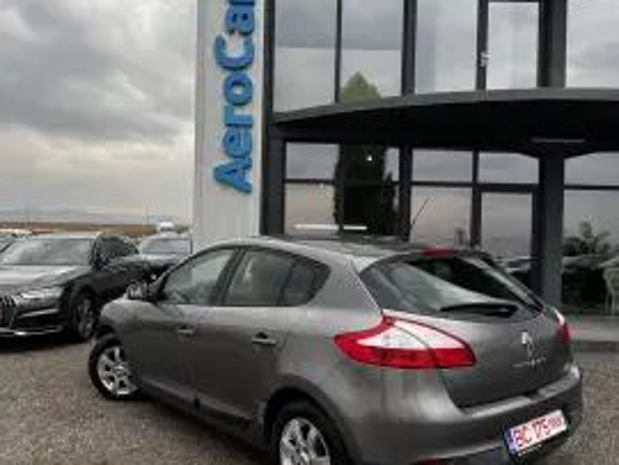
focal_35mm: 32
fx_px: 573
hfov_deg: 56.8
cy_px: 250
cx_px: 316
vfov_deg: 44.2
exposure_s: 1/598
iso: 80
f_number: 1.78
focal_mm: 6.76
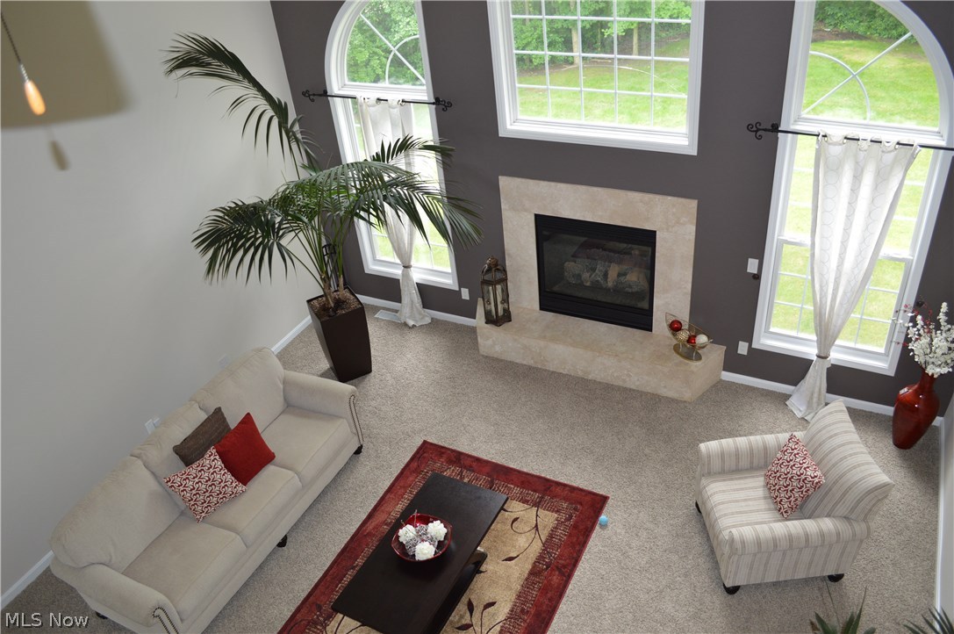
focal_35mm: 27
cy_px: 317
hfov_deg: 67.4
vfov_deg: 47.8
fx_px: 715
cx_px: 477
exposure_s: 1/60
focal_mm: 18
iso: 400
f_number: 4
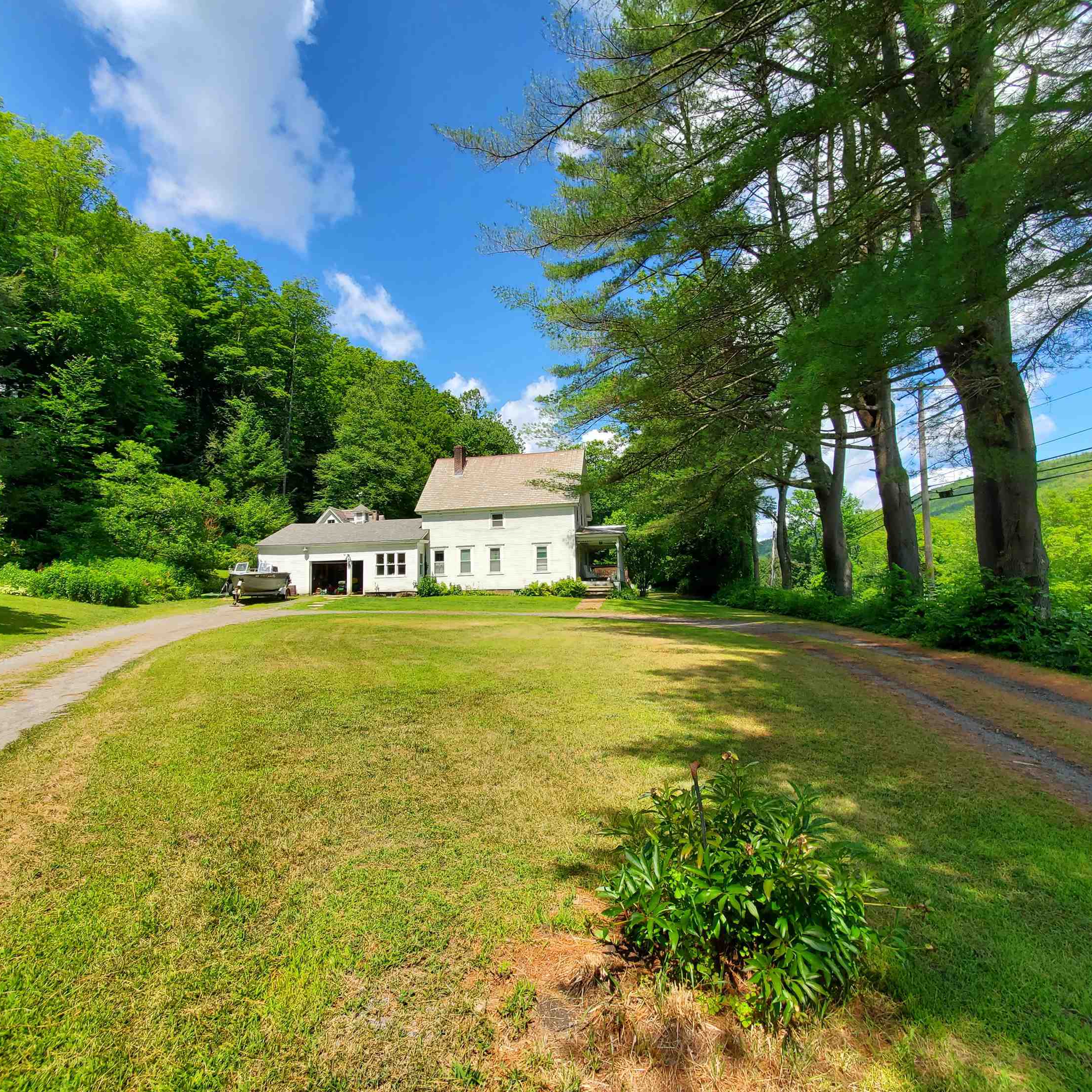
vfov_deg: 87.4
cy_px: 530
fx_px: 571
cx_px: 558
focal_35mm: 16
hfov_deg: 87.4
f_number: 2.2
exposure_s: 1/792
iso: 50
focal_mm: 1.8
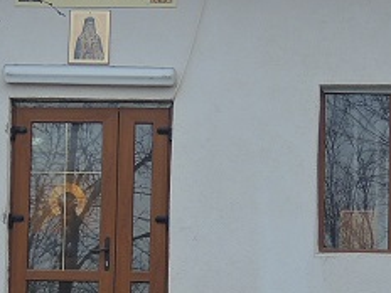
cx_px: 160
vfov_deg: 10.2
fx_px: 1638
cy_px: 209
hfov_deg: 13.6
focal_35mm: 145
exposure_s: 1/30
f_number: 2
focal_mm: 6
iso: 90
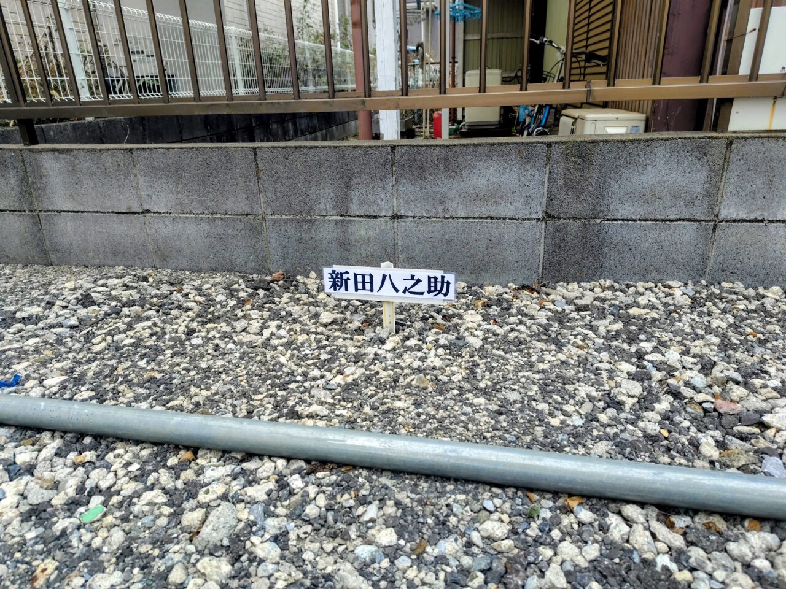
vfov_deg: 58.9
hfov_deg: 73.9
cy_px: 294
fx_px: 522
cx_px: 393
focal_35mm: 23
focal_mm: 5.6
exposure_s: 1/120
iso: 76
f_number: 1.9
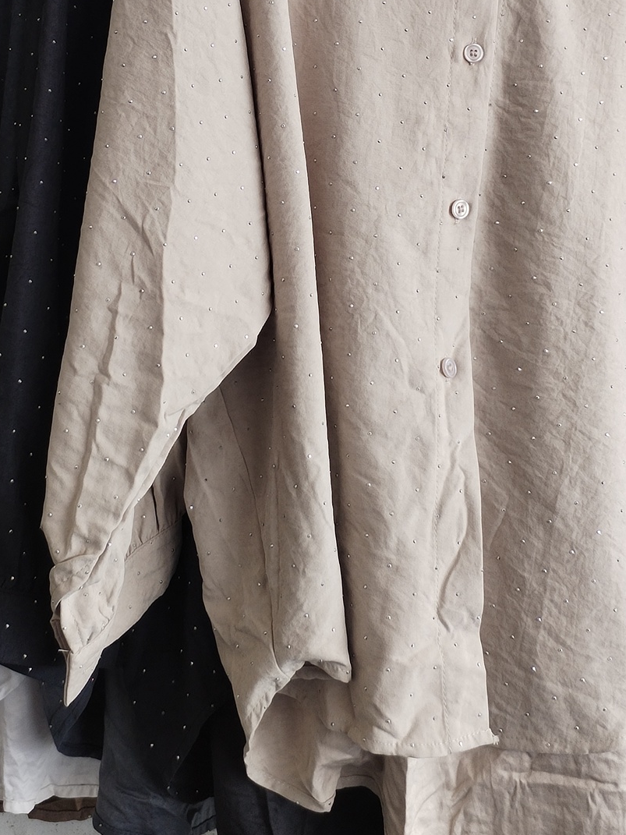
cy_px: 164
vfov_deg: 29.1
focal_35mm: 65
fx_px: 1568
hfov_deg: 22.6
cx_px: 272
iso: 100
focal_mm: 4.75
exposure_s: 1/109
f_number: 1.8
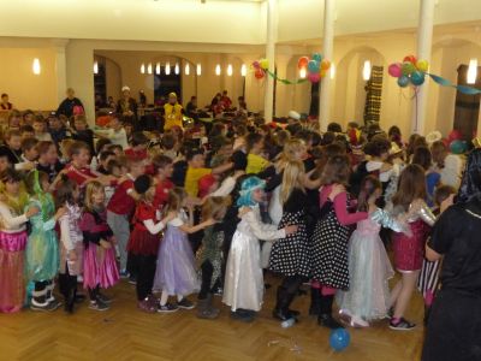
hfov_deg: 46.8
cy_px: 180
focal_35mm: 40
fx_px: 556
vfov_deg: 36.0
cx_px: 240
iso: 800
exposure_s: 1/30
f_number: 3.9
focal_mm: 6.7
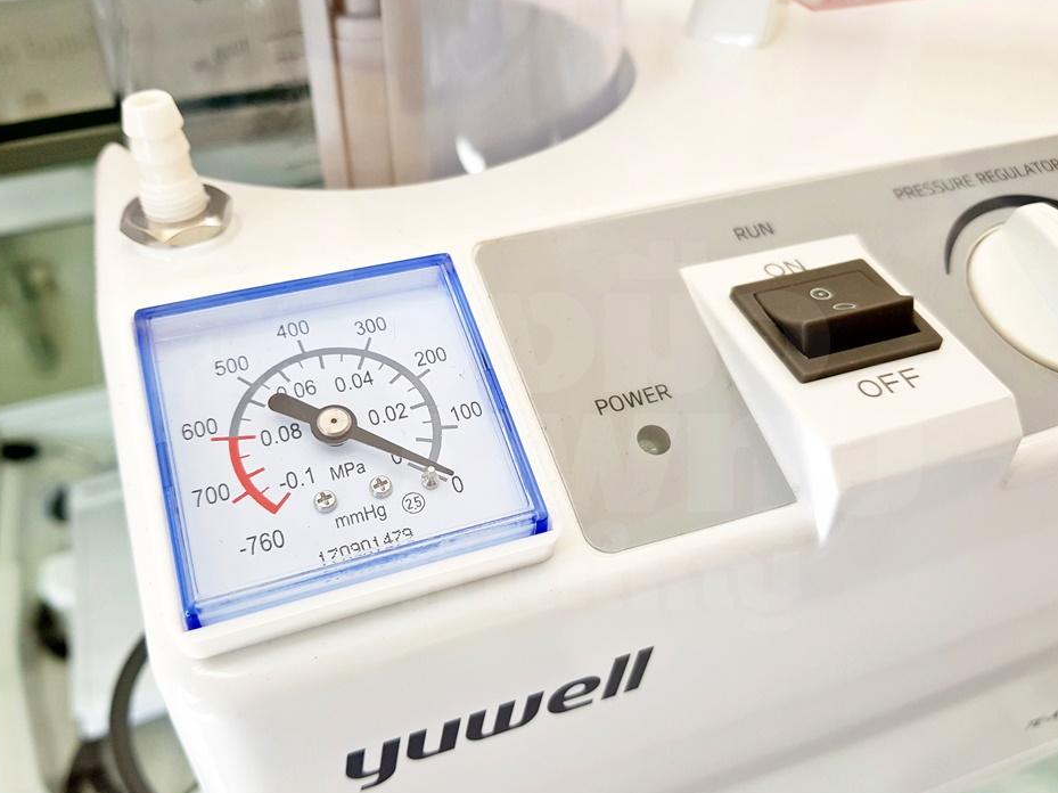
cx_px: 506
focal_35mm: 28
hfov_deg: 63.4
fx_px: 855
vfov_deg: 49.7
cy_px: 417
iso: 50
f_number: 1.7
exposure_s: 1/100
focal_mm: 4.3
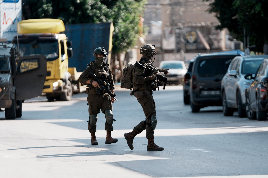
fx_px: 1489
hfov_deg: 10.3
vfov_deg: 6.9
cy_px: 89
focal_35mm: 200
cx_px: 134
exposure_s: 1/2000
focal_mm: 200
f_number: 2.8
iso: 125
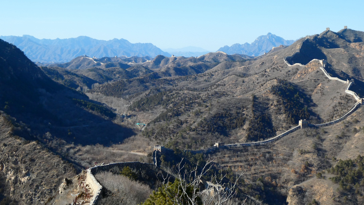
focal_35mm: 63
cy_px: 75
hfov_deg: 33.3
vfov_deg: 19.1
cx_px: 182
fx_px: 608
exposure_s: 1/400
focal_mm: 10.3
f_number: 4.2
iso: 80
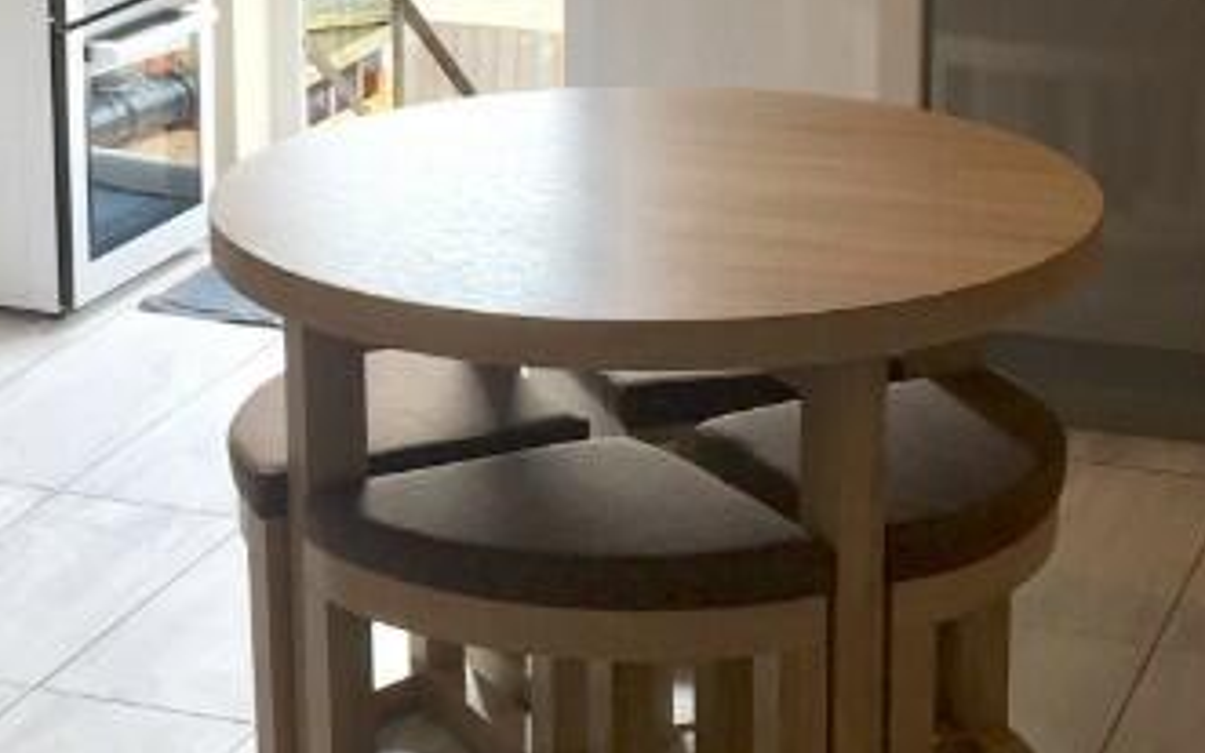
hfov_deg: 21.6
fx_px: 3120
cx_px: 229
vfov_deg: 13.7
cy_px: 146
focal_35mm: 95
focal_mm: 4.15
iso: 32
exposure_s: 1/50
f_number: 2.2
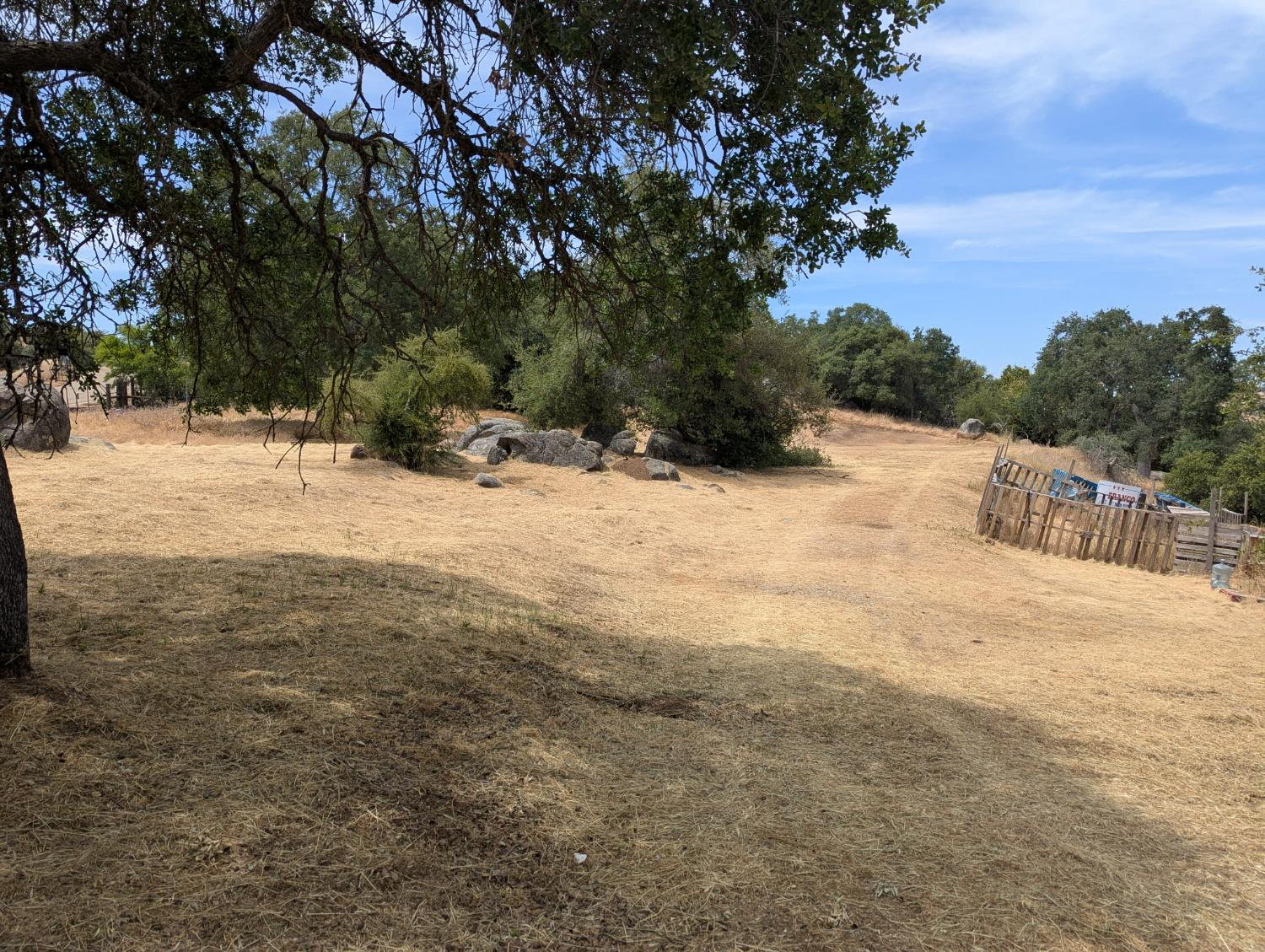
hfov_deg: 71.5
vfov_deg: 56.9
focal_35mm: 24
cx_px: 632
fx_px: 878
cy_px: 476
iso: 45
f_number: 1.85
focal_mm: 6.81
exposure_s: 1/1664
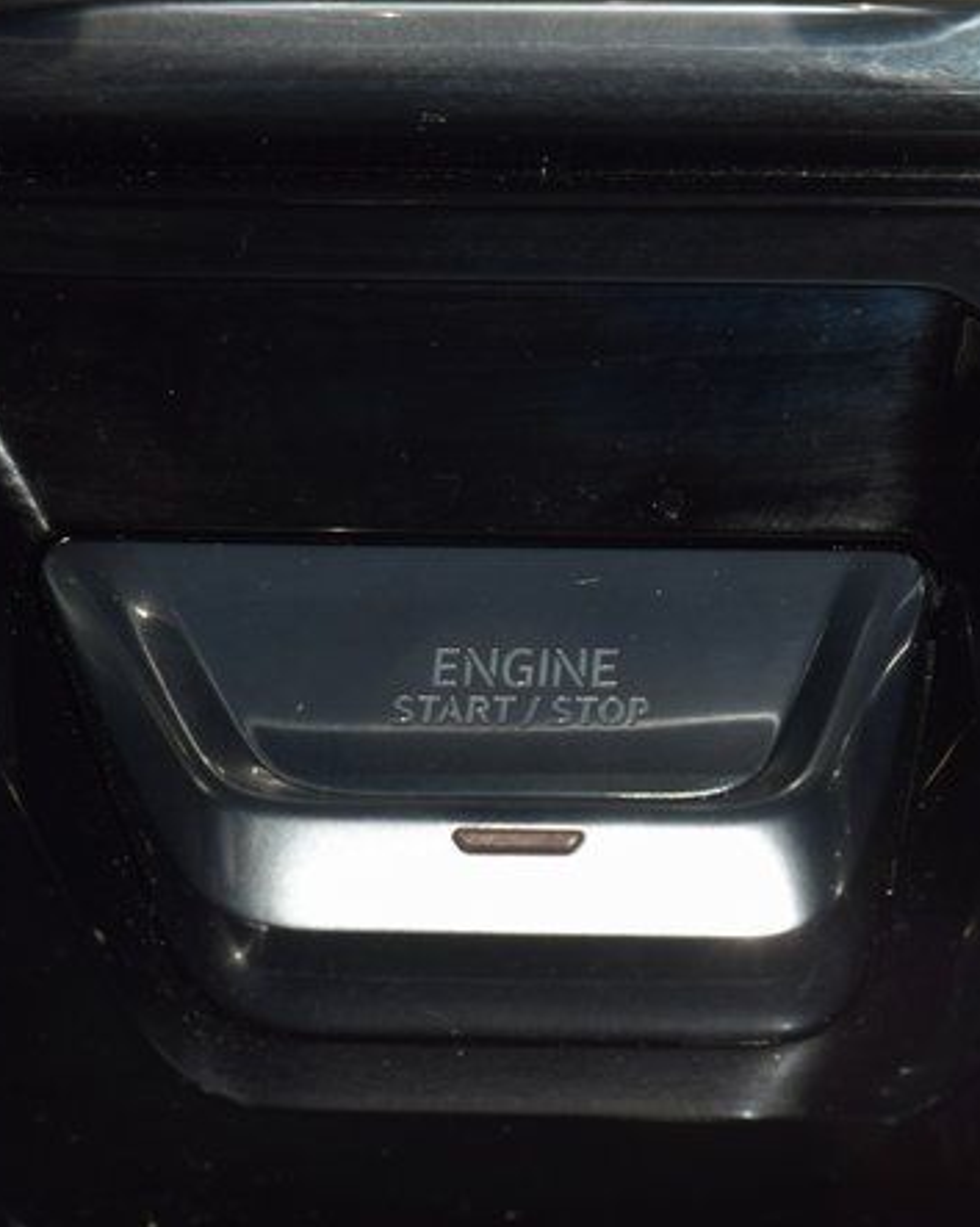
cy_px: 716
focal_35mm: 228
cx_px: 493
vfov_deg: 8.5
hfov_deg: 6.8
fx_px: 8272
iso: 100
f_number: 8
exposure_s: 1/125
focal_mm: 70
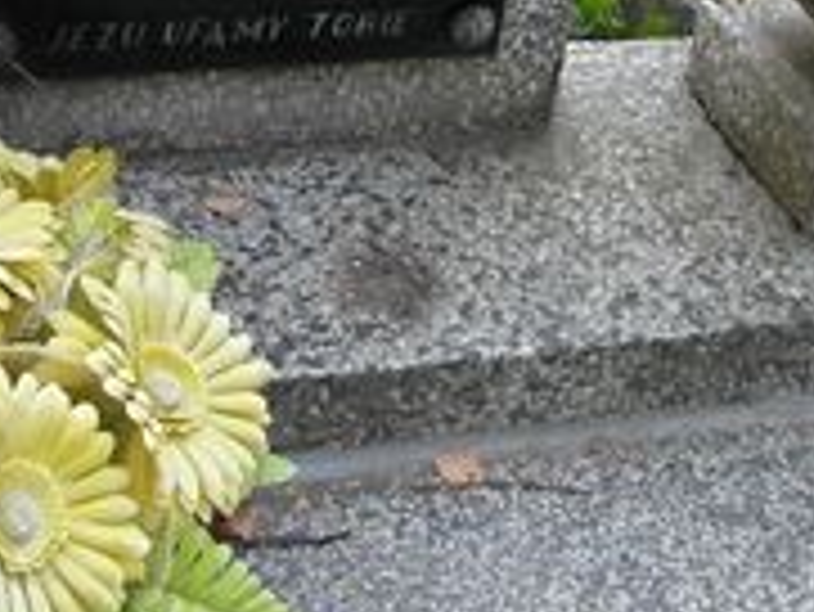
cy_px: -14
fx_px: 2000
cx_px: 288
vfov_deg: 17.0
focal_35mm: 85
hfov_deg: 22.9
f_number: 2.8
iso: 100
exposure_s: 1/45
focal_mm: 5.2
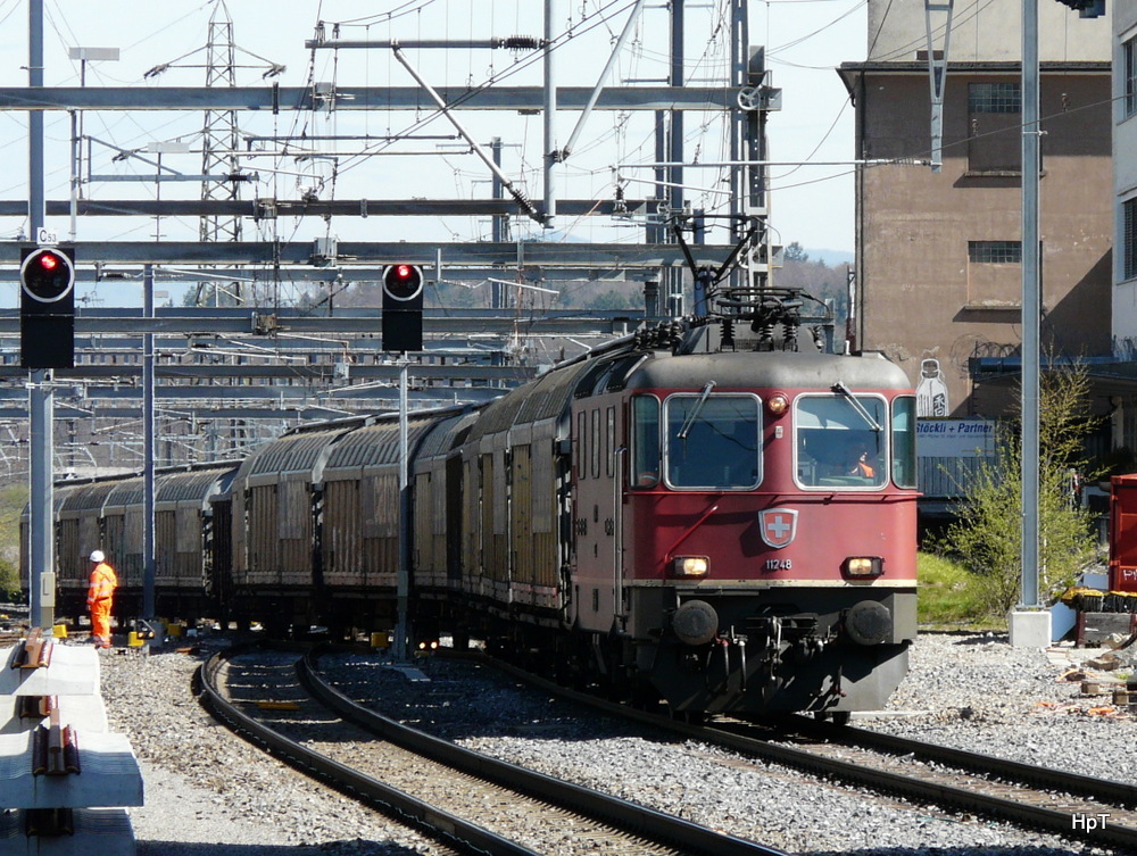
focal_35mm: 261
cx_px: 568
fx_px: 8585
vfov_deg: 5.7
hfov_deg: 7.6
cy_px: 428
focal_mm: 42.9
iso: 100
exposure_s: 1/320
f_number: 5.6
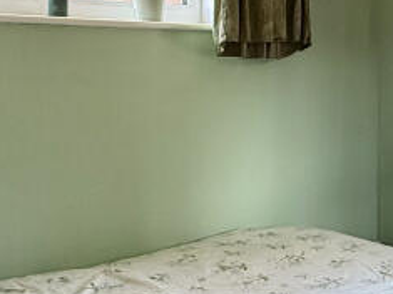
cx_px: 318
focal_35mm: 61
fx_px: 692
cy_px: 89
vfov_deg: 23.8
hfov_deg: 30.9
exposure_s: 1/99
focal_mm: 2.22
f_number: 2.2
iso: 100
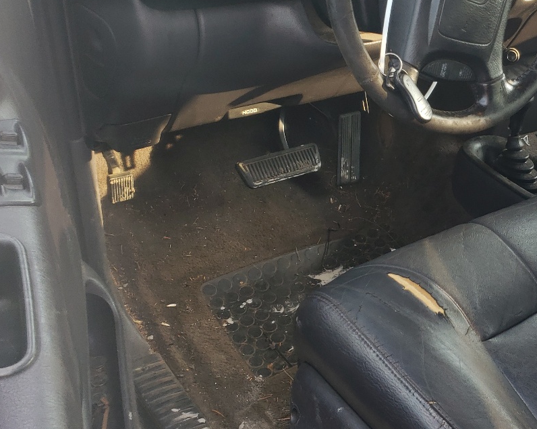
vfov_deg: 29.7
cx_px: 478
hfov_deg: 34.7
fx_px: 811
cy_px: 191
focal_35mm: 51
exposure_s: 1/145
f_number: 1.5
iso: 50
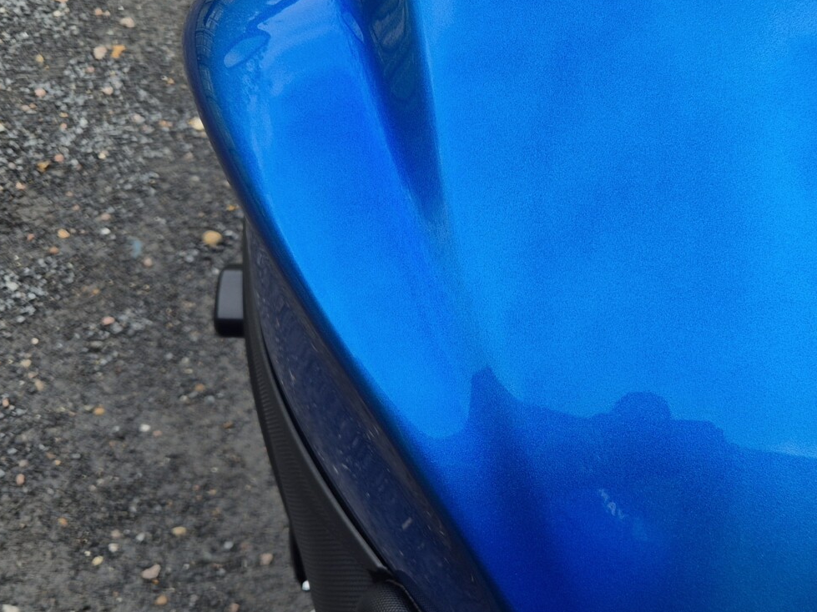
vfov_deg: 30.9
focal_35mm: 47
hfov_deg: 40.0
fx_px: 1109
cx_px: 530
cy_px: 309
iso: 25
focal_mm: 5.4
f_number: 1.8
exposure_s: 1/294
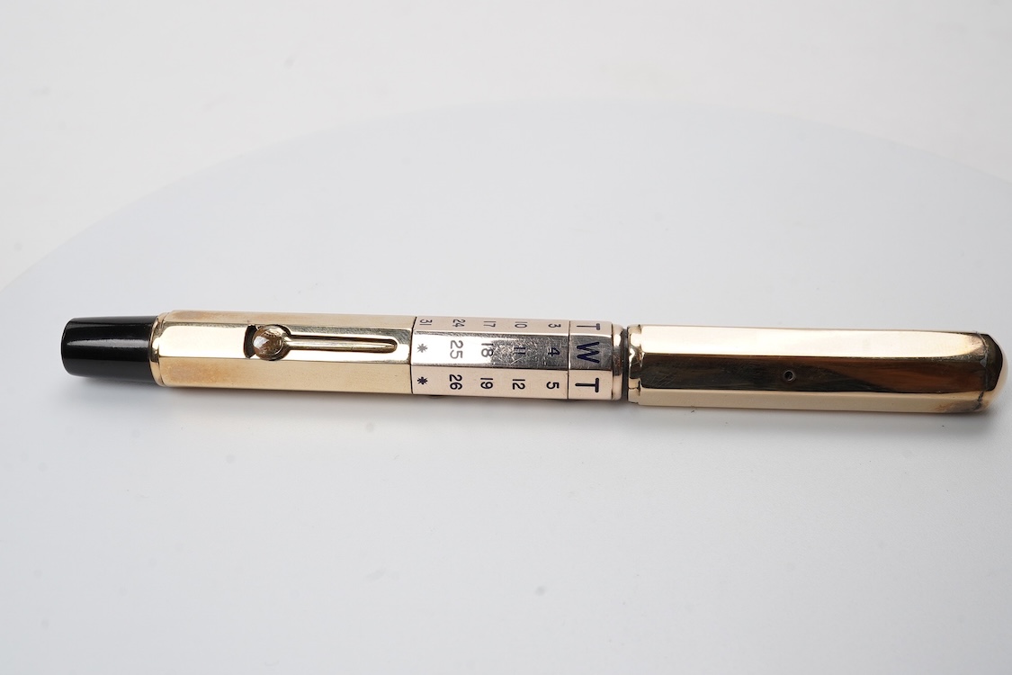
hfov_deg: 43.6
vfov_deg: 29.9
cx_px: 506
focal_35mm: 45
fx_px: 1265
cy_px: 338
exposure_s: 1/100
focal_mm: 30
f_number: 22
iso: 400
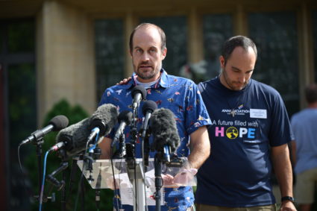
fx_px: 1144
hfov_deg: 15.8
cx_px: 158
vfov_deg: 10.5
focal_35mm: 130
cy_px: 106
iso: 125
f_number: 2.8
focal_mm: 130
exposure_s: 1/1000
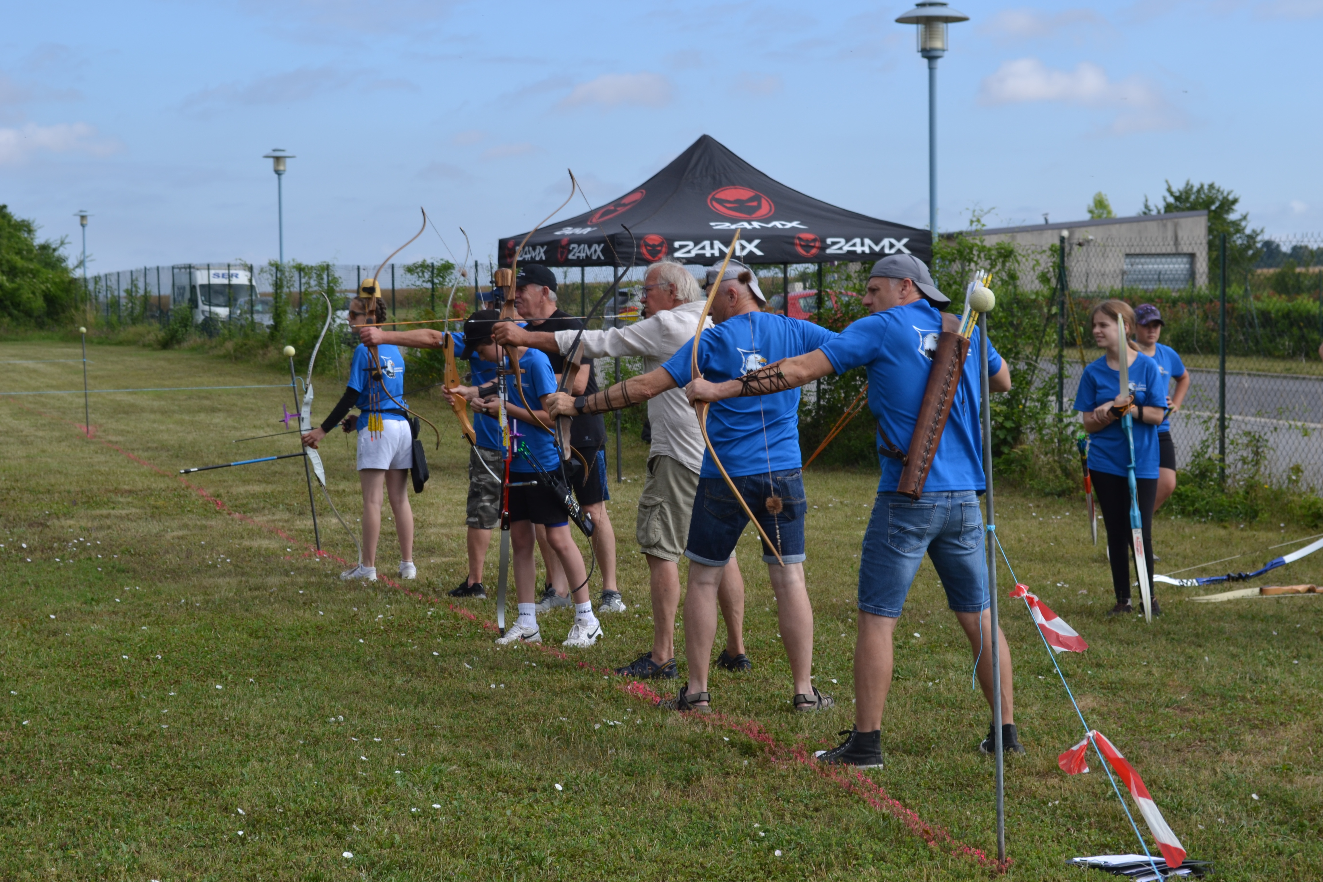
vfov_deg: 20.2
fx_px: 2480
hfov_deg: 29.9
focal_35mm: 68
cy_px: 441
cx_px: 662
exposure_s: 1/200
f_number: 7.1
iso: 100
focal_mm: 45
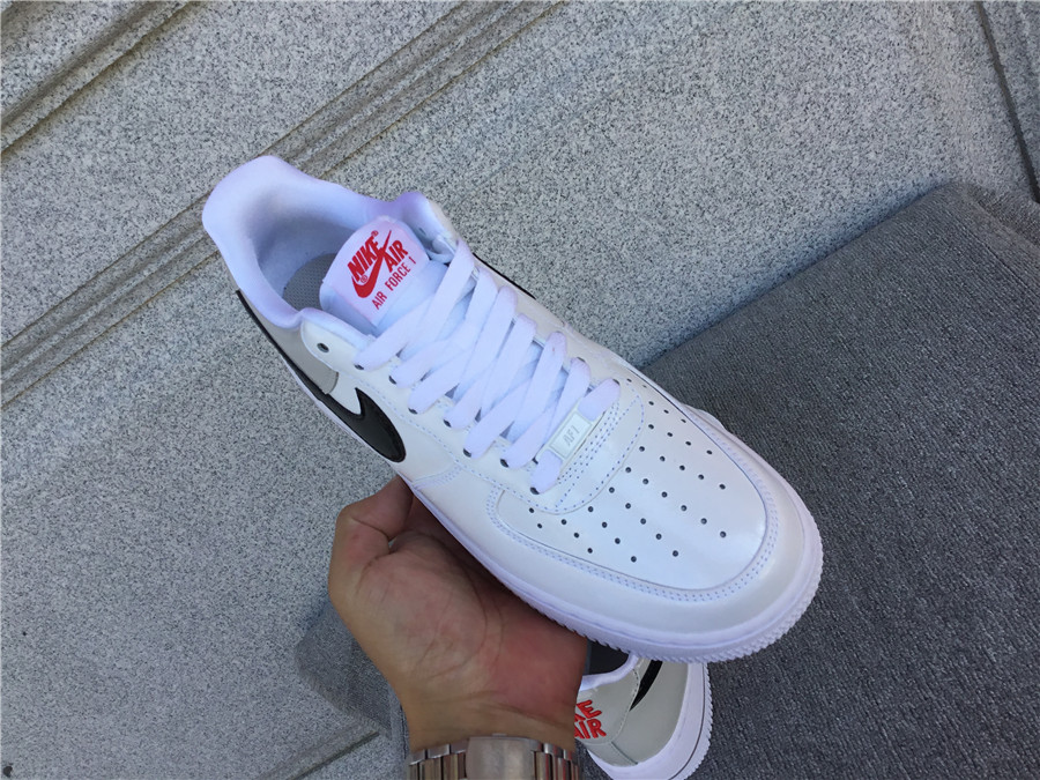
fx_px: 931
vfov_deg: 45.4
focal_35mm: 31
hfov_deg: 58.4
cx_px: 520
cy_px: 390
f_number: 2.4
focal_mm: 3.3
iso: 25
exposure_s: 1/369
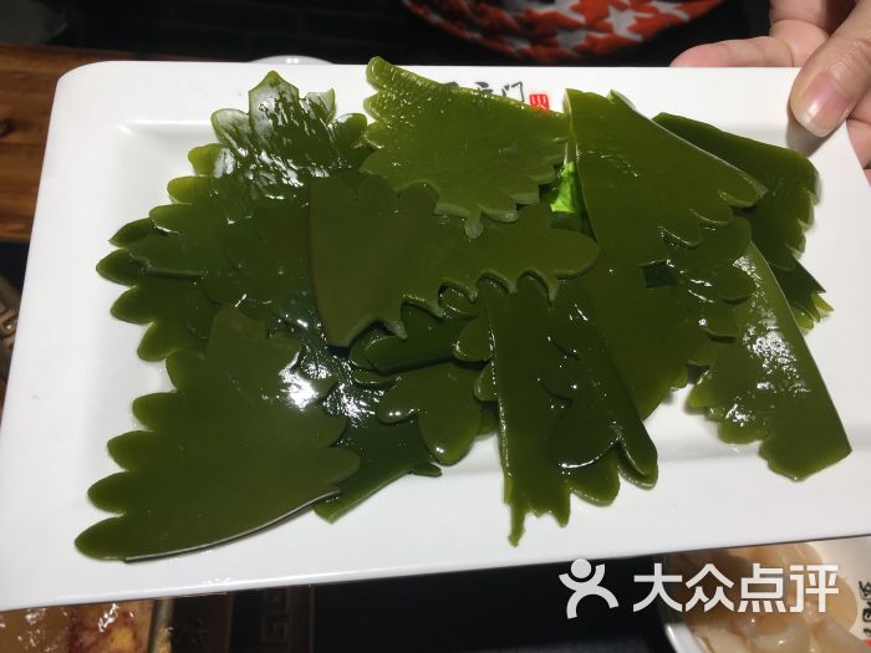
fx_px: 730
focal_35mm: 29
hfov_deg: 61.7
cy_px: 326
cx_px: 436
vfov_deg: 48.2
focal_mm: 4.15
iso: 25
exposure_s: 1/100
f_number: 2.2
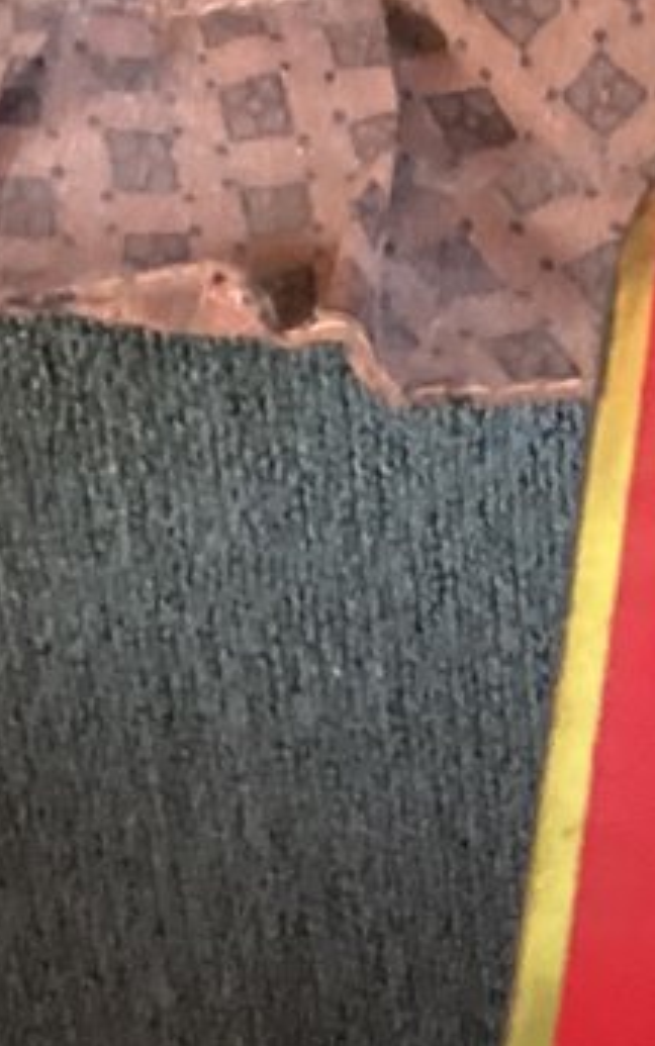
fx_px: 4108
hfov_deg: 8.9
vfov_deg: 14.2
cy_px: 1157
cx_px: 963
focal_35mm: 144
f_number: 2.4
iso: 400
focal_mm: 3.3
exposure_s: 1/40
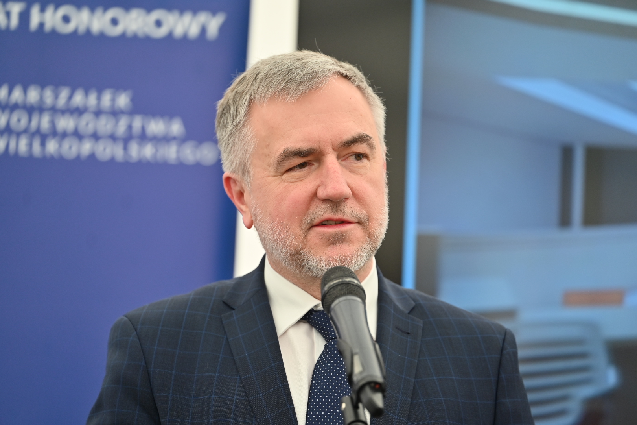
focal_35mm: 180
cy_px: 212
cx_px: 318
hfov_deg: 11.4
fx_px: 3185
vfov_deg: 7.6
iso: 400
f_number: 2.8
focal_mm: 180
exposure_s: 1/250
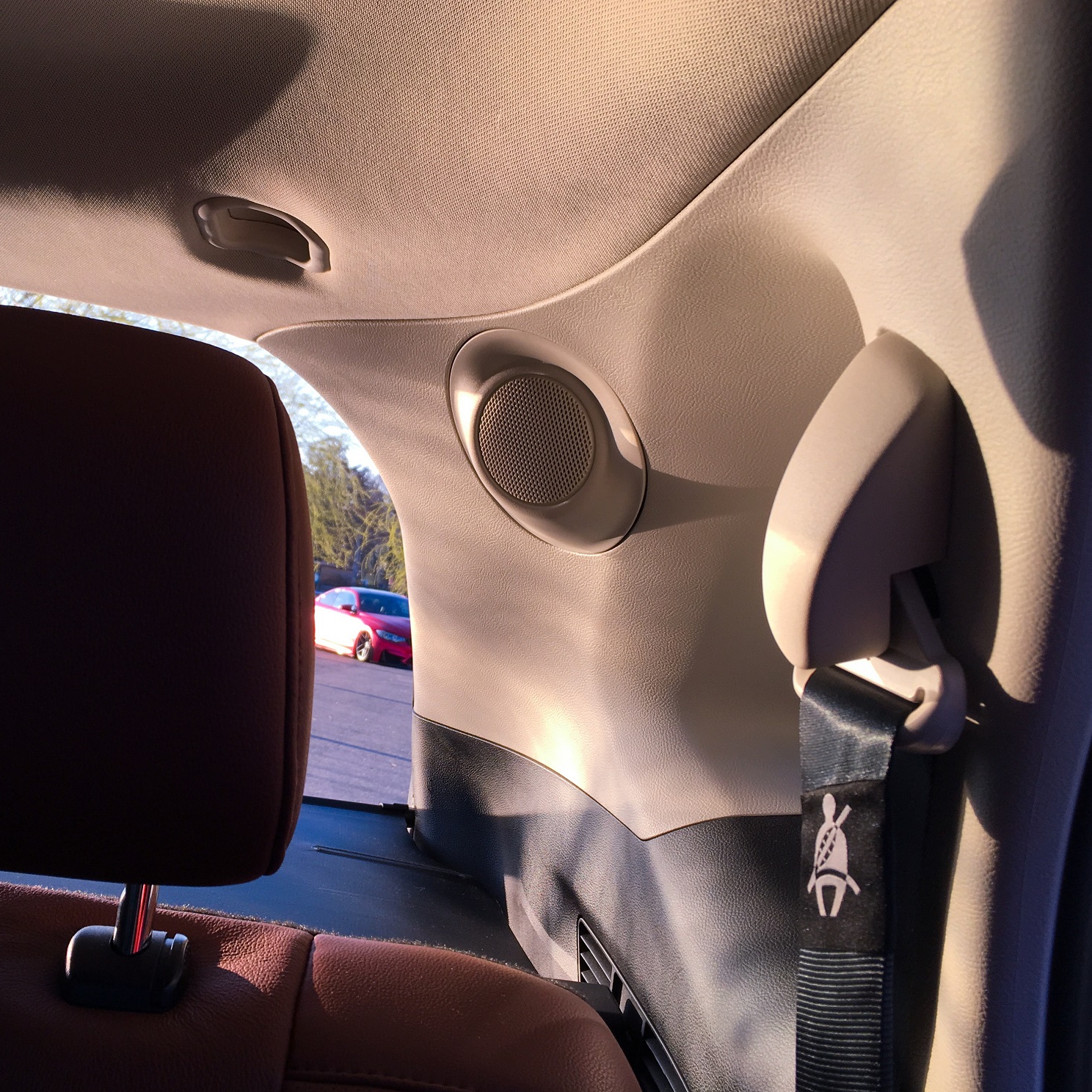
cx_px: 376
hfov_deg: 46.6
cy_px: 537
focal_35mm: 35
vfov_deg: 47.2
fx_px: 1249
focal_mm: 4.15
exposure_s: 1/291
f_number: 2.2
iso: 25
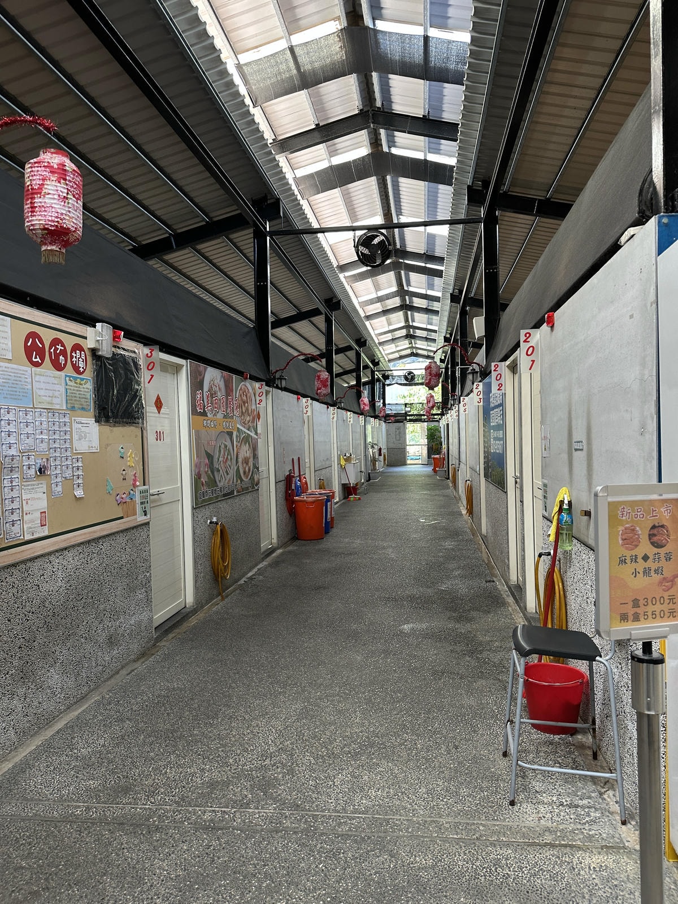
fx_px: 627
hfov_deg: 56.8
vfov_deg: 71.6
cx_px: 339
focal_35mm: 24
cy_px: 452
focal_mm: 6.86
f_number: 1.78
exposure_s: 1/60
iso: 160
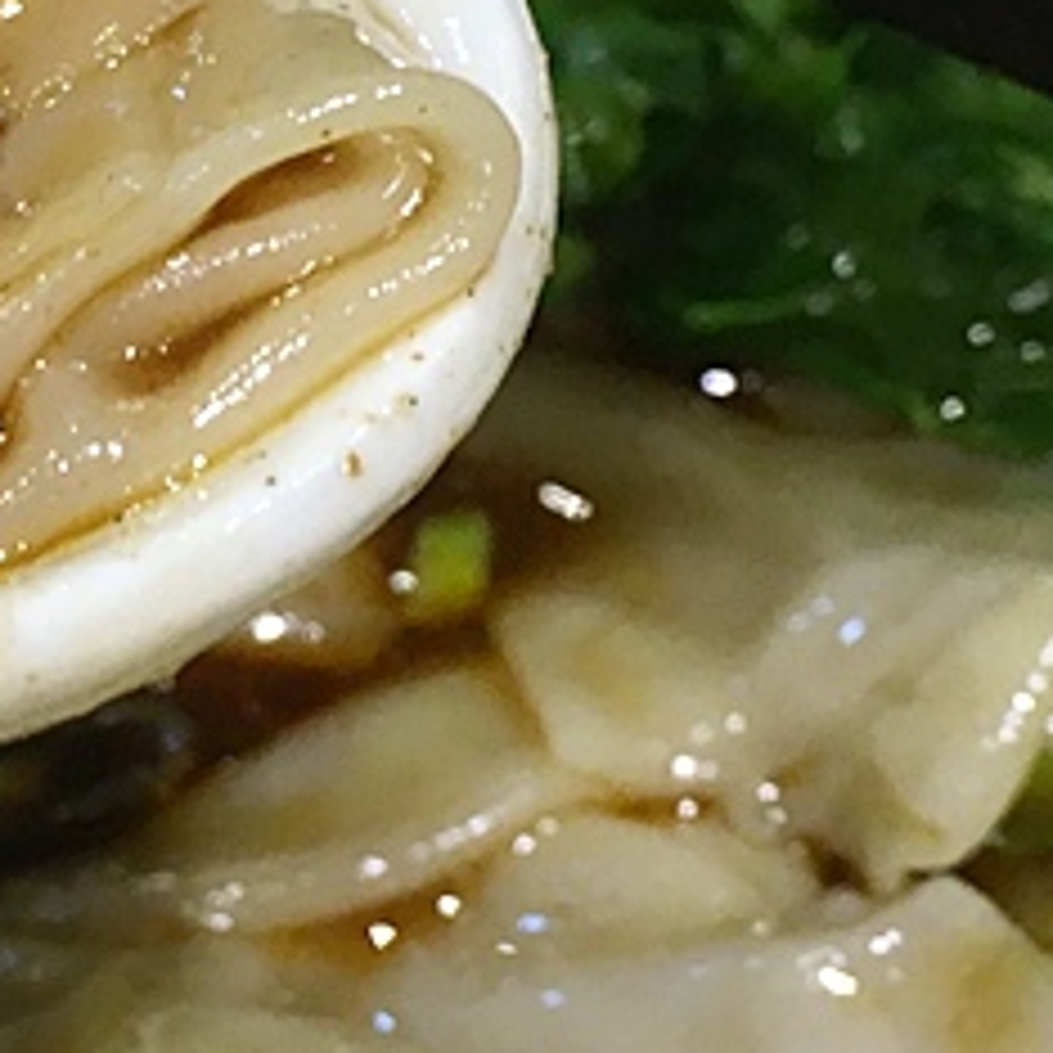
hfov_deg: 15.4
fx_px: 3855
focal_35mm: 112
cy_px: 194
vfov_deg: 15.4
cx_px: 166
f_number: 2.2
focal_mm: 4.15
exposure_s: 1/30
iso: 64
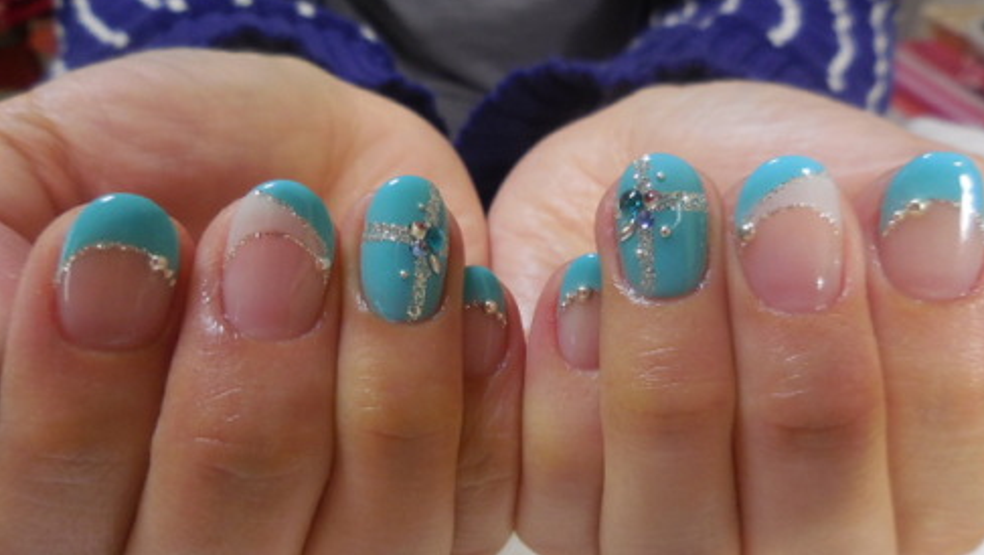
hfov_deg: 67.9
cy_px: 303
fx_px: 731
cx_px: 504
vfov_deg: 41.5
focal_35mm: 28
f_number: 3.3
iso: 200
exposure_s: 1/30
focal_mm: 4.5
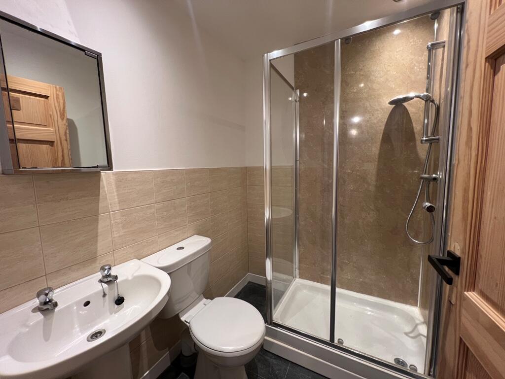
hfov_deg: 106.2
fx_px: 190
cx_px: 252
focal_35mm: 13
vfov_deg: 89.9
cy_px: 190
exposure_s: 1/50
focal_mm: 1.57
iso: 125
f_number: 1.8
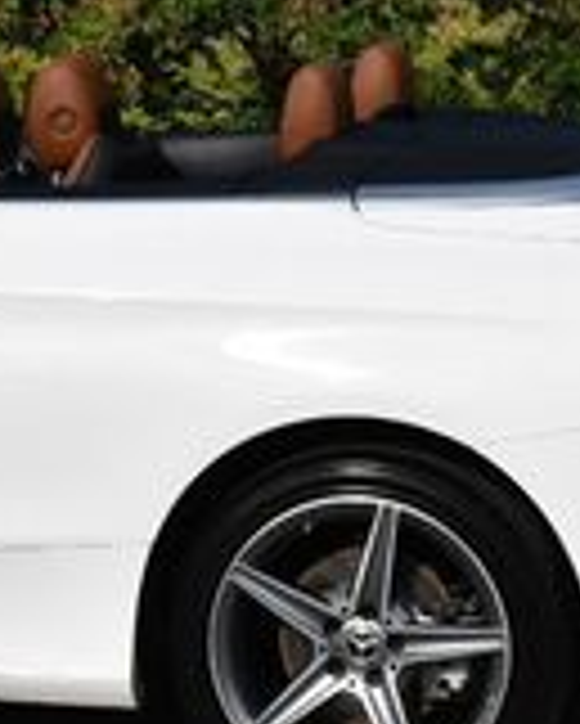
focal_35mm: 216
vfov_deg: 8.9
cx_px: -175
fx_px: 4630
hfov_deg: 7.1
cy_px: 94
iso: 100
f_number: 10
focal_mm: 29
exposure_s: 1/400
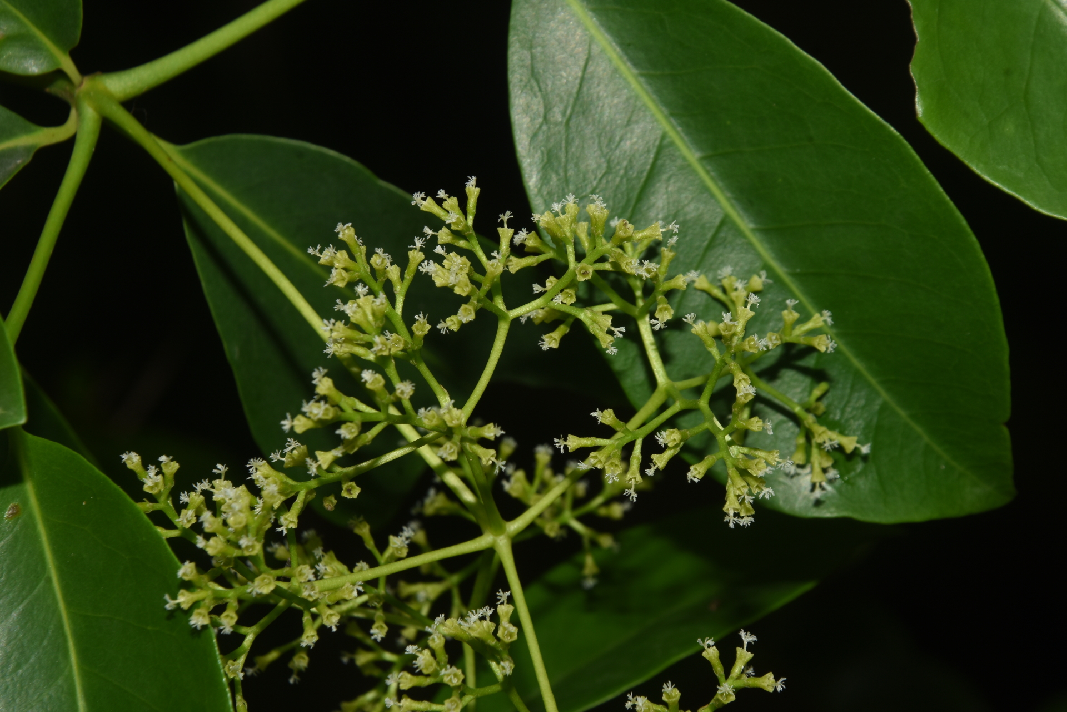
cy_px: 356
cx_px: 534
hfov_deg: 13.0
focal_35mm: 158
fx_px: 4668
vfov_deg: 8.7
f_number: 16
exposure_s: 1/160
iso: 125
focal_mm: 105
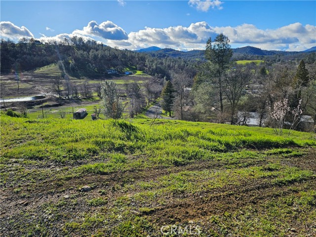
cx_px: 158
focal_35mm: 23
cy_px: 118
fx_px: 210
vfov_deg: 58.9
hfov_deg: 73.9
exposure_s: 1/1008
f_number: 1.7
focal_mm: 6.3
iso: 10
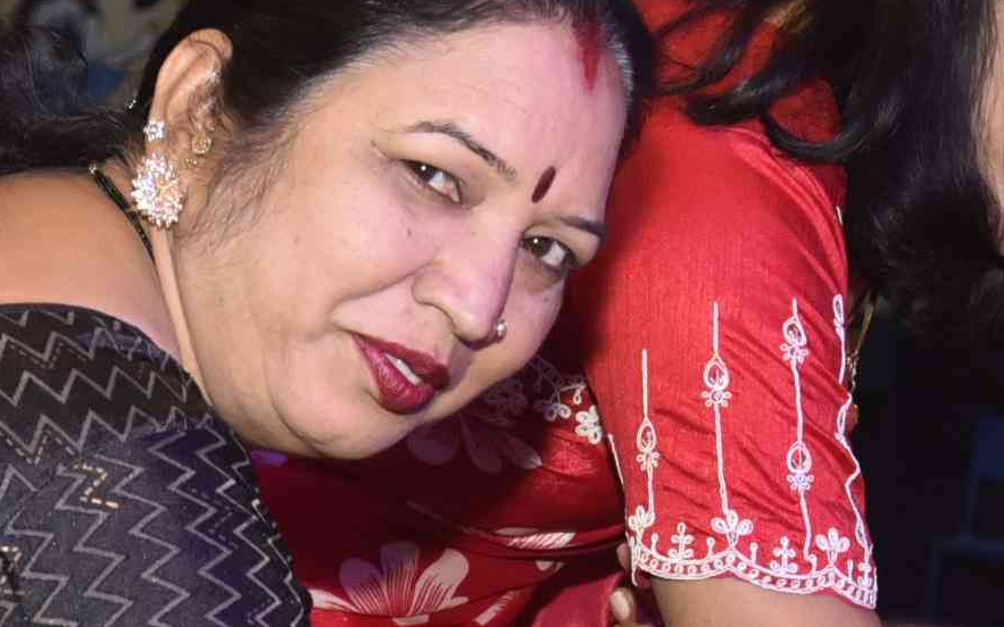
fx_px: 5418
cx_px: 106
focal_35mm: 198
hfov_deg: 10.5
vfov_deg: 6.6
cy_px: 822
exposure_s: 1/125
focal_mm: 38
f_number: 5
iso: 500
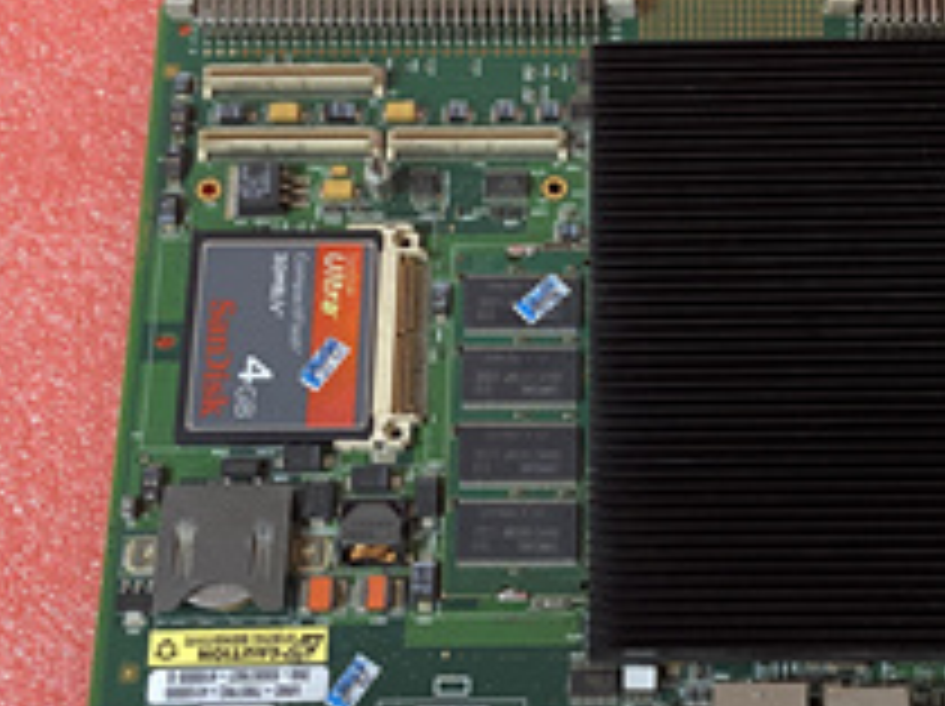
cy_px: 389
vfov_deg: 23.6
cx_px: 657
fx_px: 1691
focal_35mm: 62
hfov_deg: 30.9
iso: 320
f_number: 1.8
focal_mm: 4.25
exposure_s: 1/50
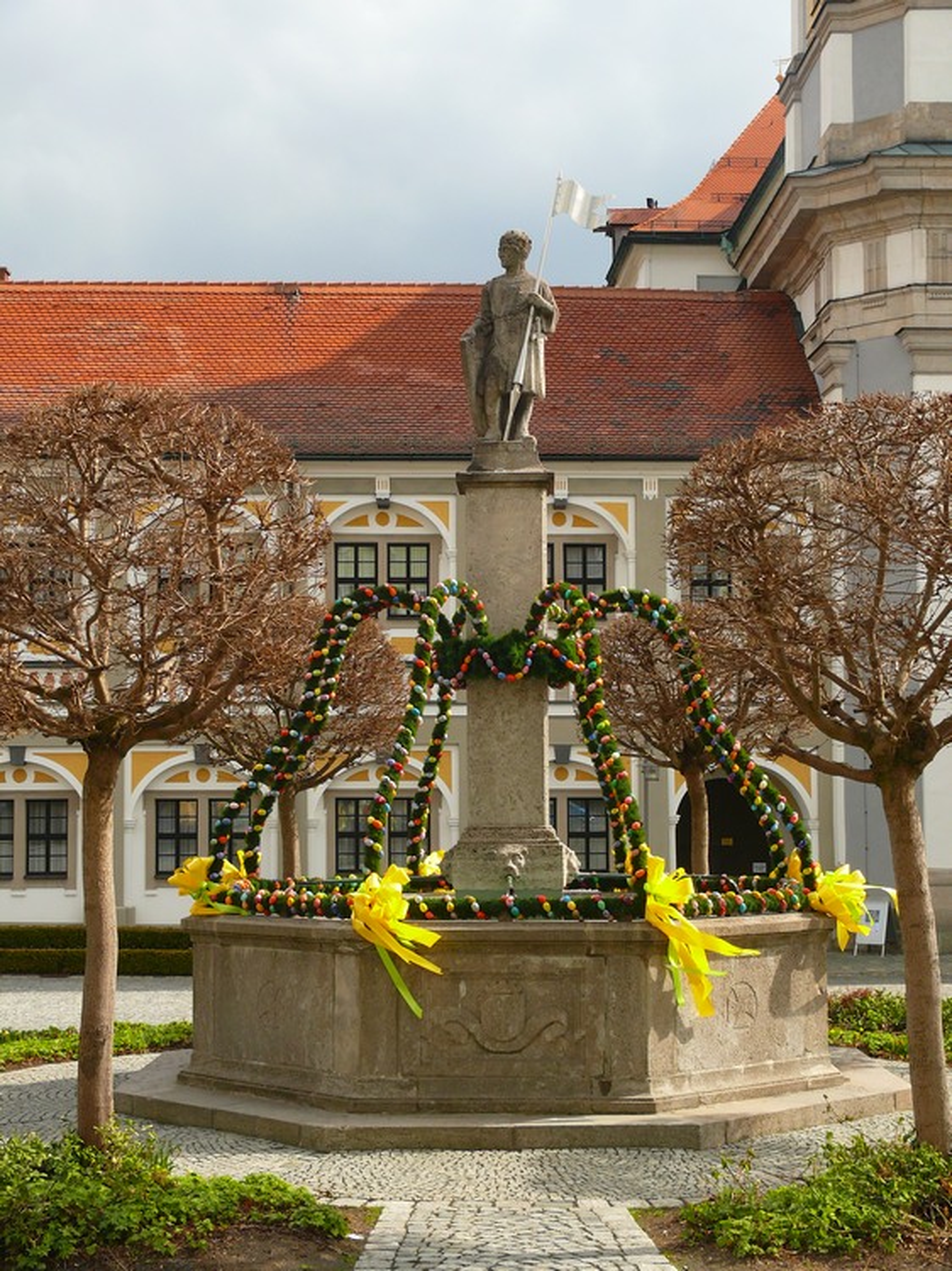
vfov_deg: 33.8
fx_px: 2091
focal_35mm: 57
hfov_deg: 25.6
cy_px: 636
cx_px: 476
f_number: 4
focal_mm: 12.1
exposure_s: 1/125
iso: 100
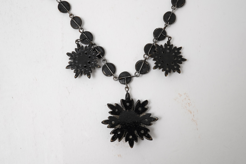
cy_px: 82
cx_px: 123
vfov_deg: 29.9
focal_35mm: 45
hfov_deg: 43.6
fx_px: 307
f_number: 18
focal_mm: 30
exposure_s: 1/125
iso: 320
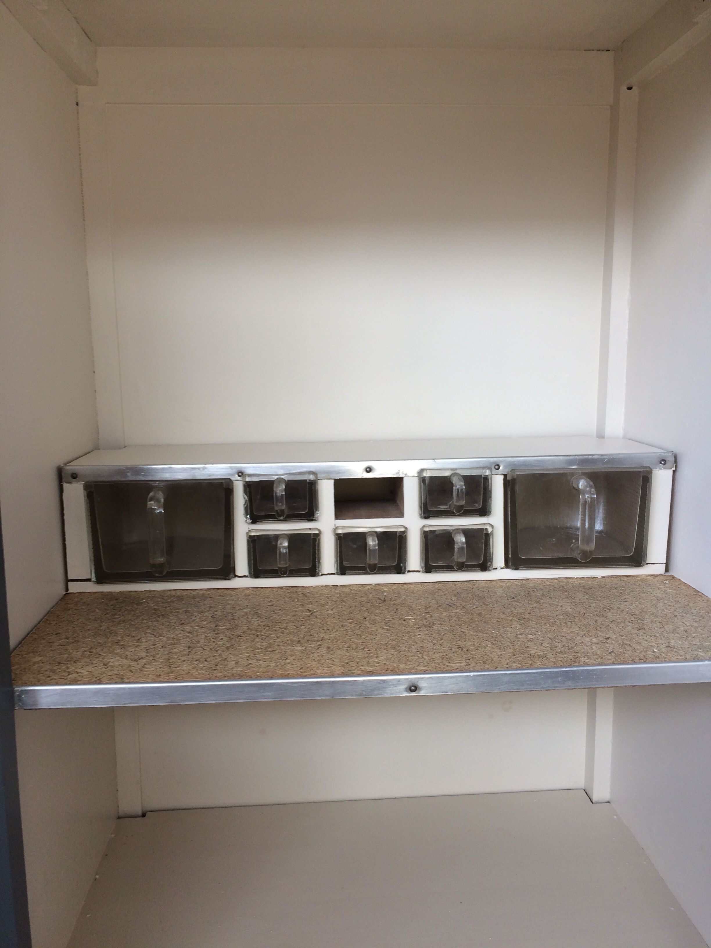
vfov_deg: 61.7
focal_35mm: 29
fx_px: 794
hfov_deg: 48.2
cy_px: 474
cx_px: 356
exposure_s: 1/33
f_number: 2.2
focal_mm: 4.15
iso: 40
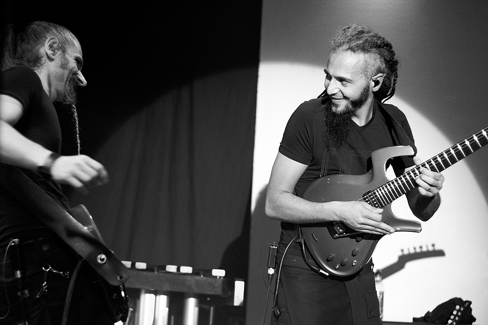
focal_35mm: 75
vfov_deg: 18.2
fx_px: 1017
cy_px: 162
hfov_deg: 27.0
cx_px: 244
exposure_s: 1/125
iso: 800
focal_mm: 50
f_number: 2
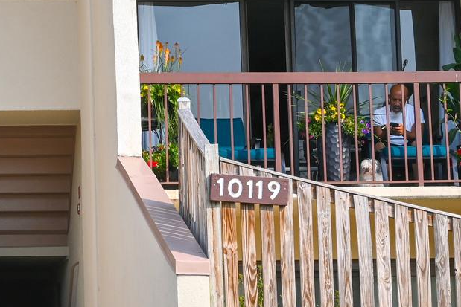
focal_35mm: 129
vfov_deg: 10.6
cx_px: 19
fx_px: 1652
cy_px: 36
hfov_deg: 15.6
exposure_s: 1/250
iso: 100
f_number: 8
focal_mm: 26
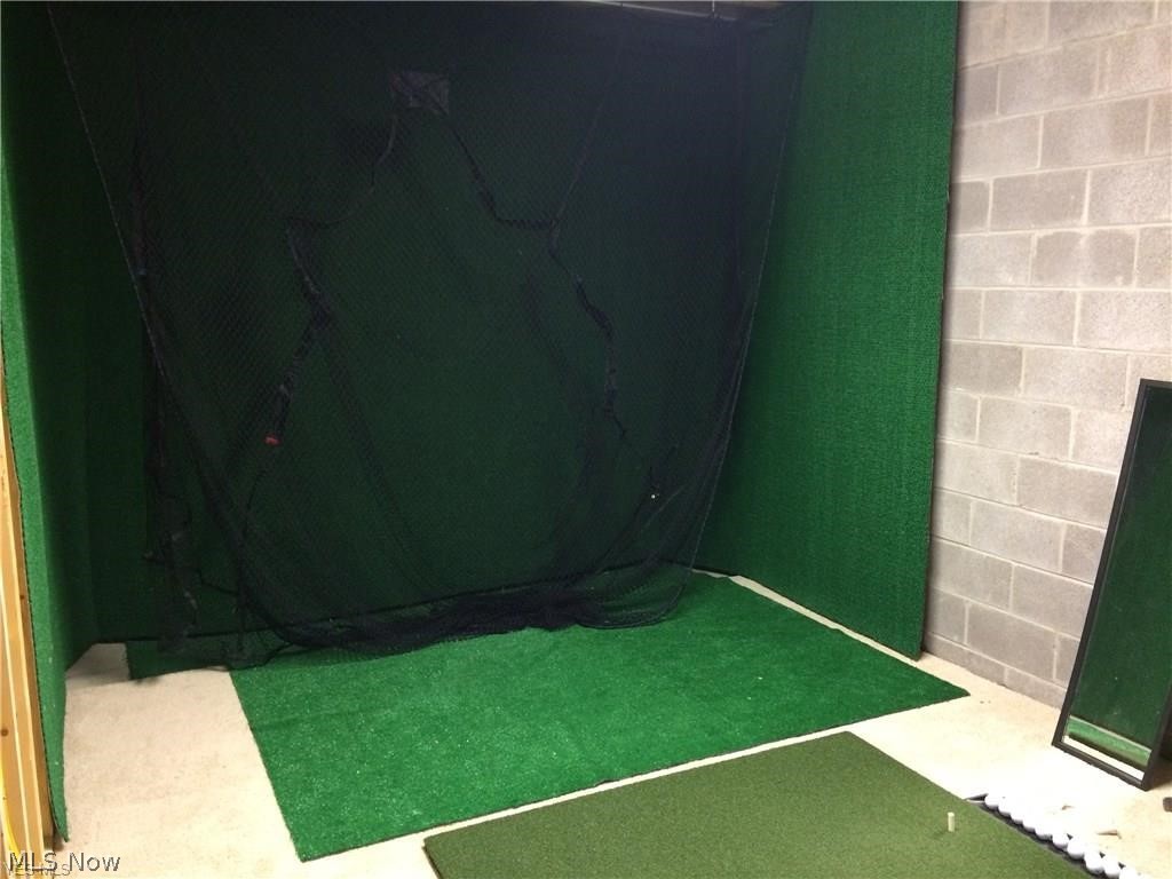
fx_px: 982
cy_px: 440
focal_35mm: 29
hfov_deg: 61.7
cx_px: 586
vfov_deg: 48.2
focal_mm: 4.15
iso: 250
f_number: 2.2
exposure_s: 1/17
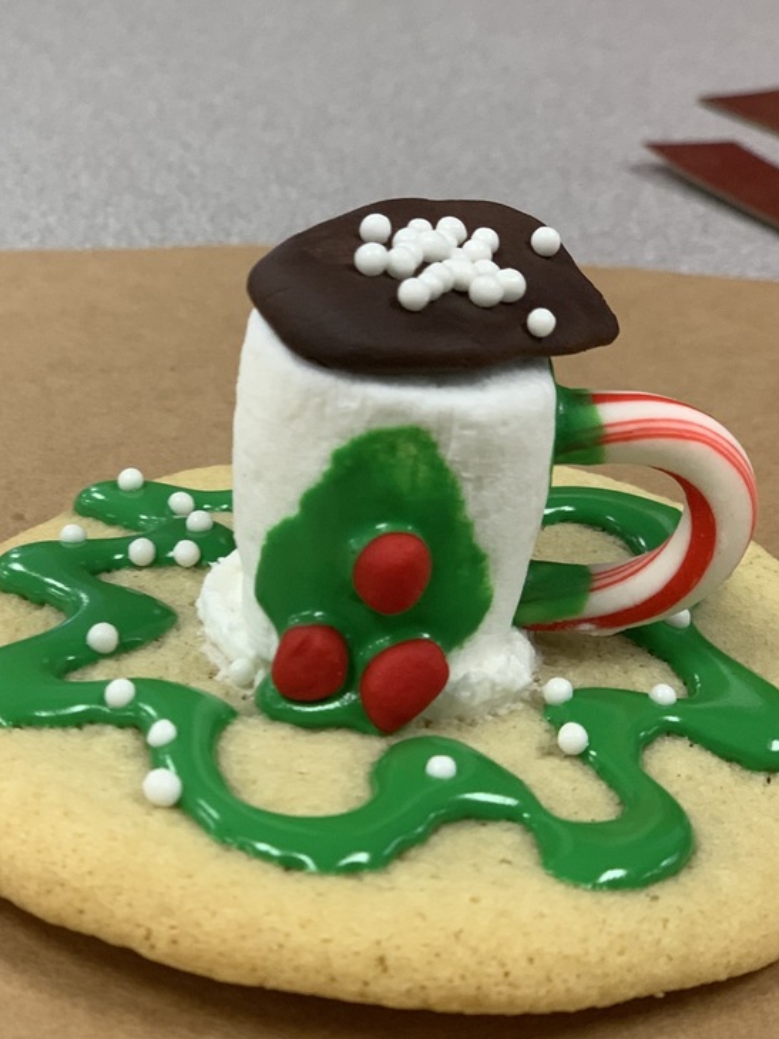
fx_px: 2190
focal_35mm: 73
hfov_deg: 20.2
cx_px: 319
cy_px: 611
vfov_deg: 26.6
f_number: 2.4
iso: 125
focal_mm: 6
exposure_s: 1/74
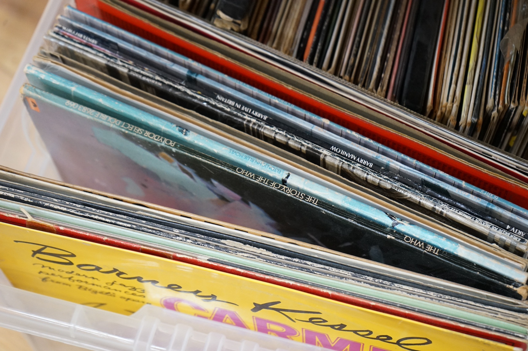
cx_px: 264
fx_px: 1026
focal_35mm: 70
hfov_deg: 28.9
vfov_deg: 19.4
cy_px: 176
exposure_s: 1/80
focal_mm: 70
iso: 3200
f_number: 5.6
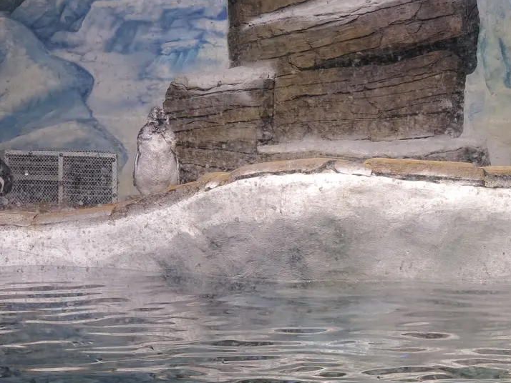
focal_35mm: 121
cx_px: 434
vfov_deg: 12.3
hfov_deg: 16.1
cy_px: 212
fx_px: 1787
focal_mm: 9
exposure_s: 1/122
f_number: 2
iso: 1600
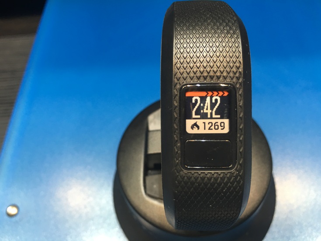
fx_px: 269
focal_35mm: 29
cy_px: 120
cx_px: 160
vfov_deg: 48.2
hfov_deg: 61.7
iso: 32
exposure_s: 1/17
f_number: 2.2
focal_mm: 4.15
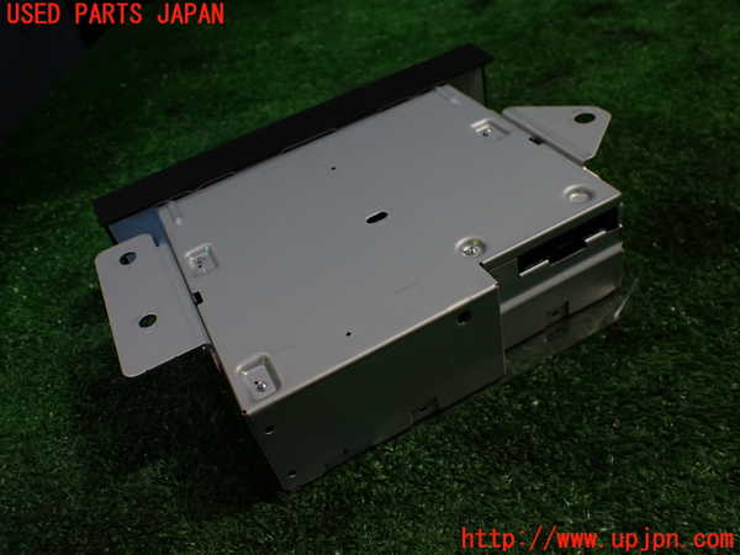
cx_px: 370
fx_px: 641
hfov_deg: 60.0
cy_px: 278
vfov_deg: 46.8
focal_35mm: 30
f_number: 2.3
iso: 250
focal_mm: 5.4
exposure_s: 1/125
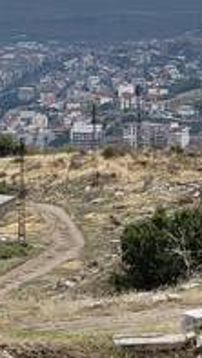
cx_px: 55
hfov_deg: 6.0
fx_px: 1921
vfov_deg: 10.7
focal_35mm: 202
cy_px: 122
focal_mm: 7.12
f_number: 2.4
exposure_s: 1/368
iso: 25
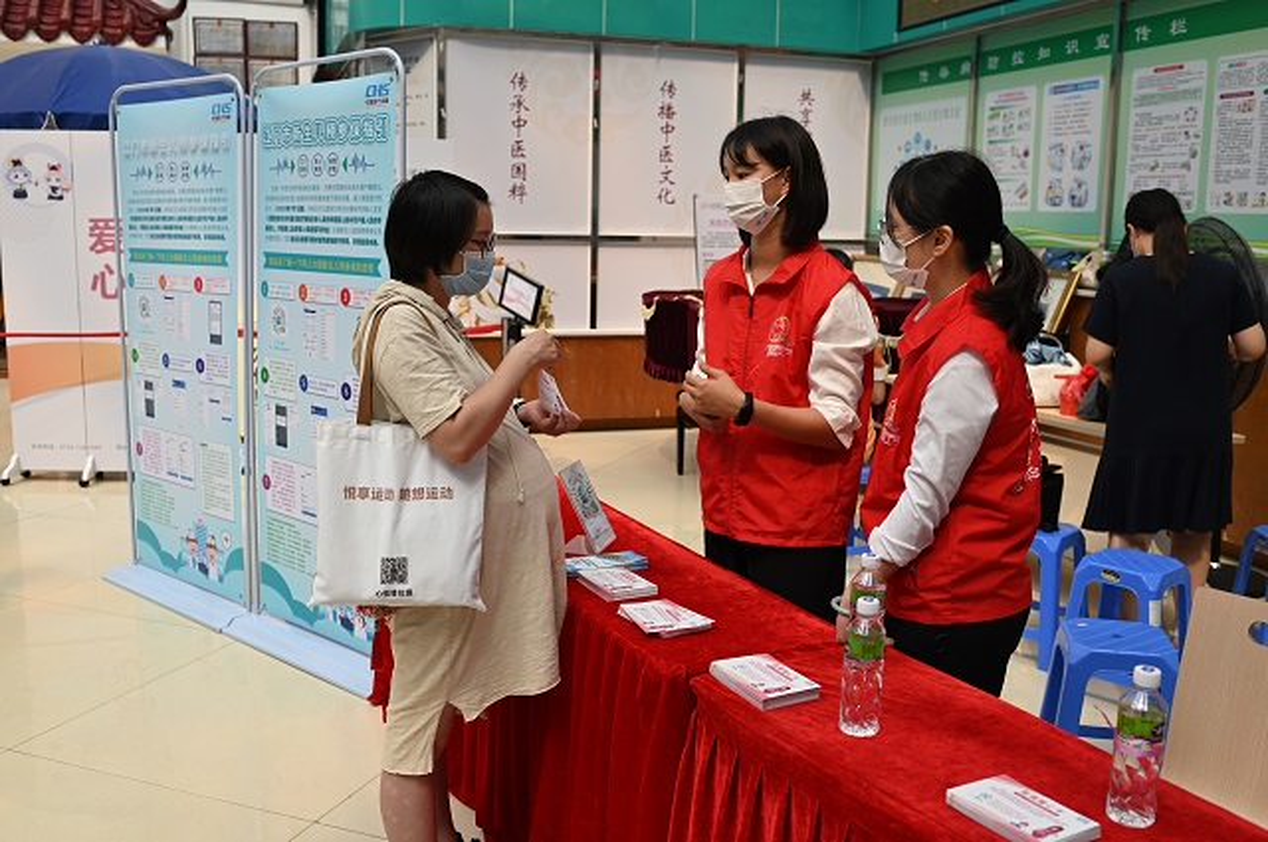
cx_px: 634
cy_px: 421
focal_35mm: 35
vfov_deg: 37.8
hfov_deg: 54.5
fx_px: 1231
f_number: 4.5
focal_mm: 35
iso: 200
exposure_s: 1/250
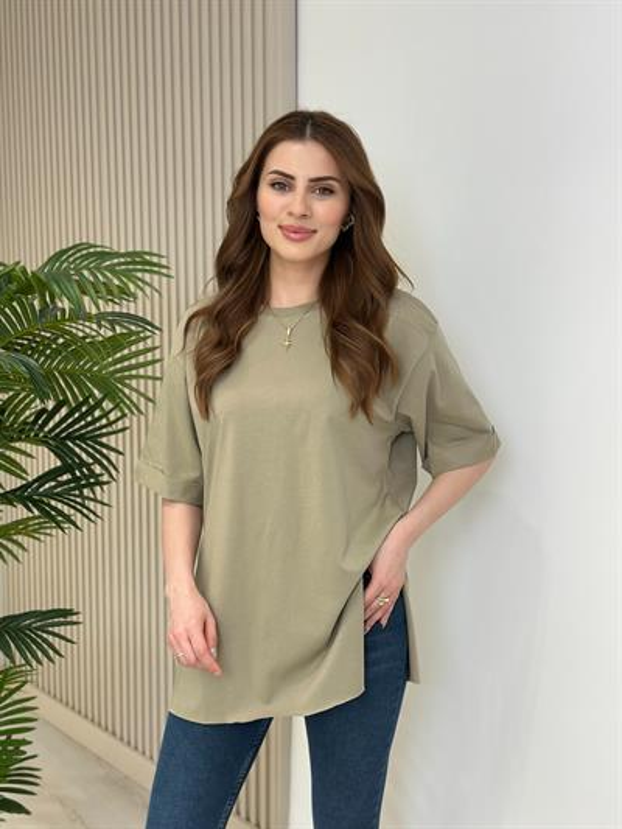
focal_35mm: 48
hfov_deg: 30.3
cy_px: 414
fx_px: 1150
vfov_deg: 39.6
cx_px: 311
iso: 64
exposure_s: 1/144
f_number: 1.78
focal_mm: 6.86
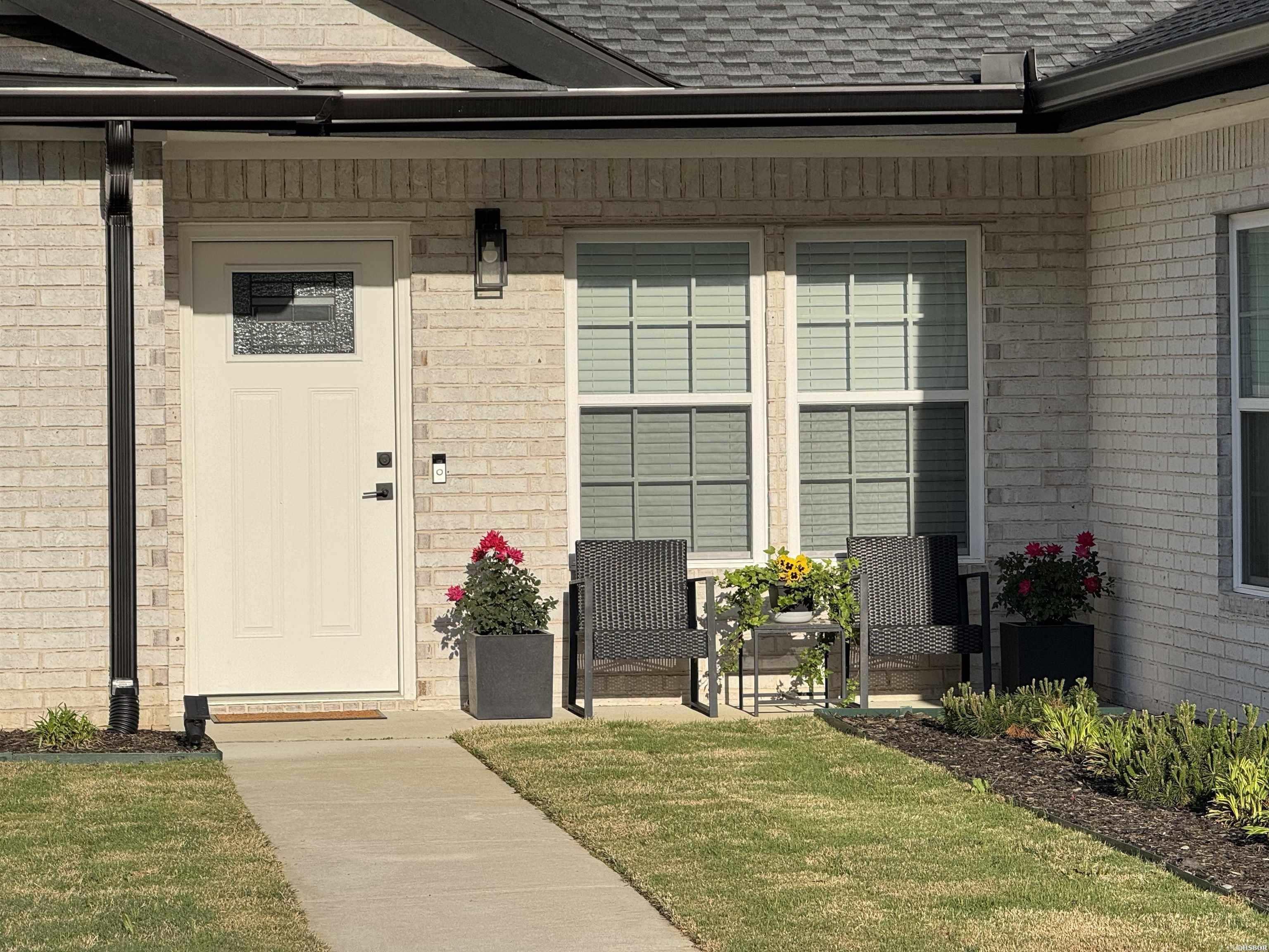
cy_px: 476
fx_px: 4399
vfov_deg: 12.3
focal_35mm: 120
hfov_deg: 16.4
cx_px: 634
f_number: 2.8
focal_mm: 15.66
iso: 50
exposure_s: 1/1546
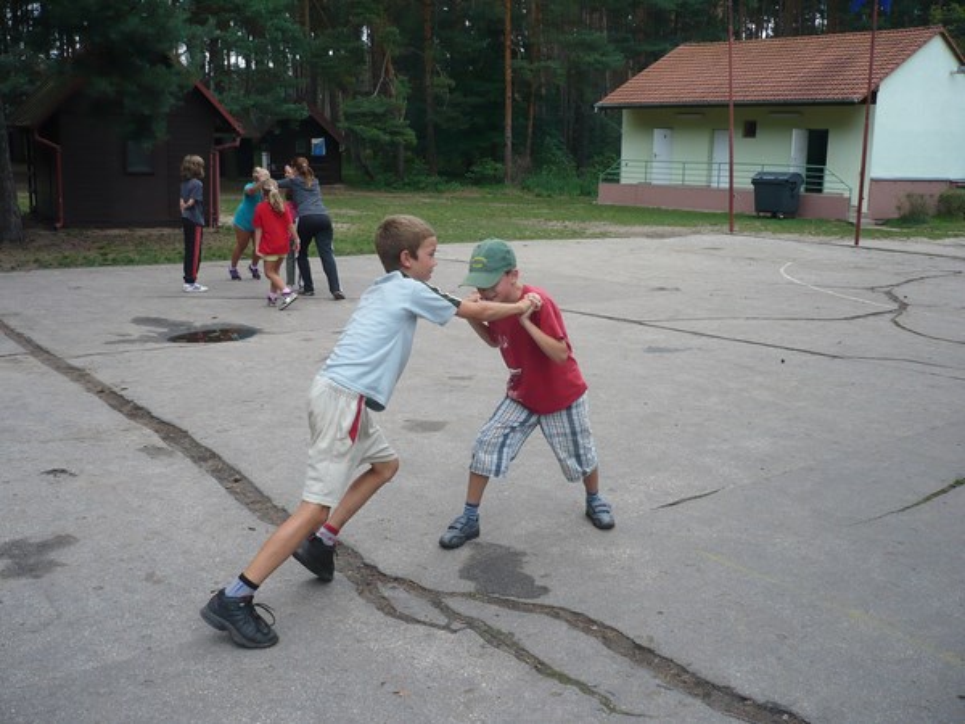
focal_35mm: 35
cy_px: 362
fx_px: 976
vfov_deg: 40.7
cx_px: 482
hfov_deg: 52.6
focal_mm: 5.8
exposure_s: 1/320
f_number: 2.8
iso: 100
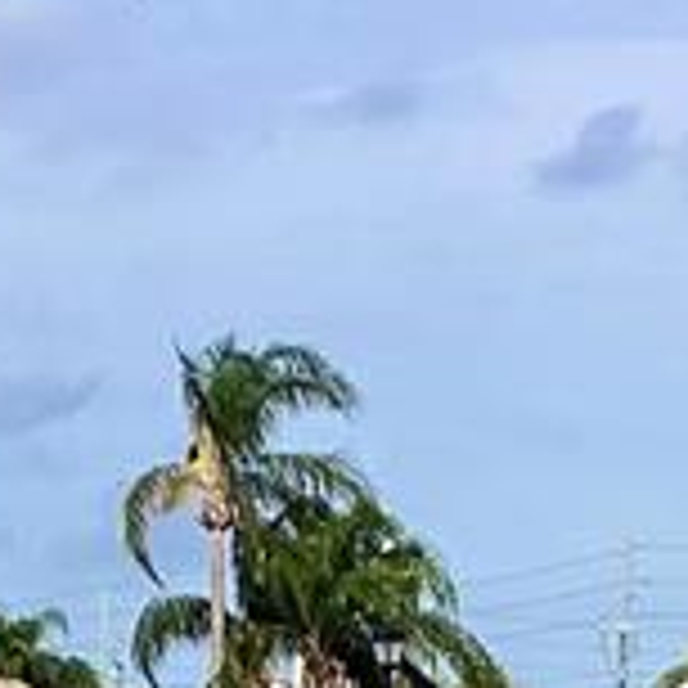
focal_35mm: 183
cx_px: 9
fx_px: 4115
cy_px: 1533
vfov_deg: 8.8
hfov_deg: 9.5
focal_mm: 3.3
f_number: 2.4
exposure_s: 1/1664
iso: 25
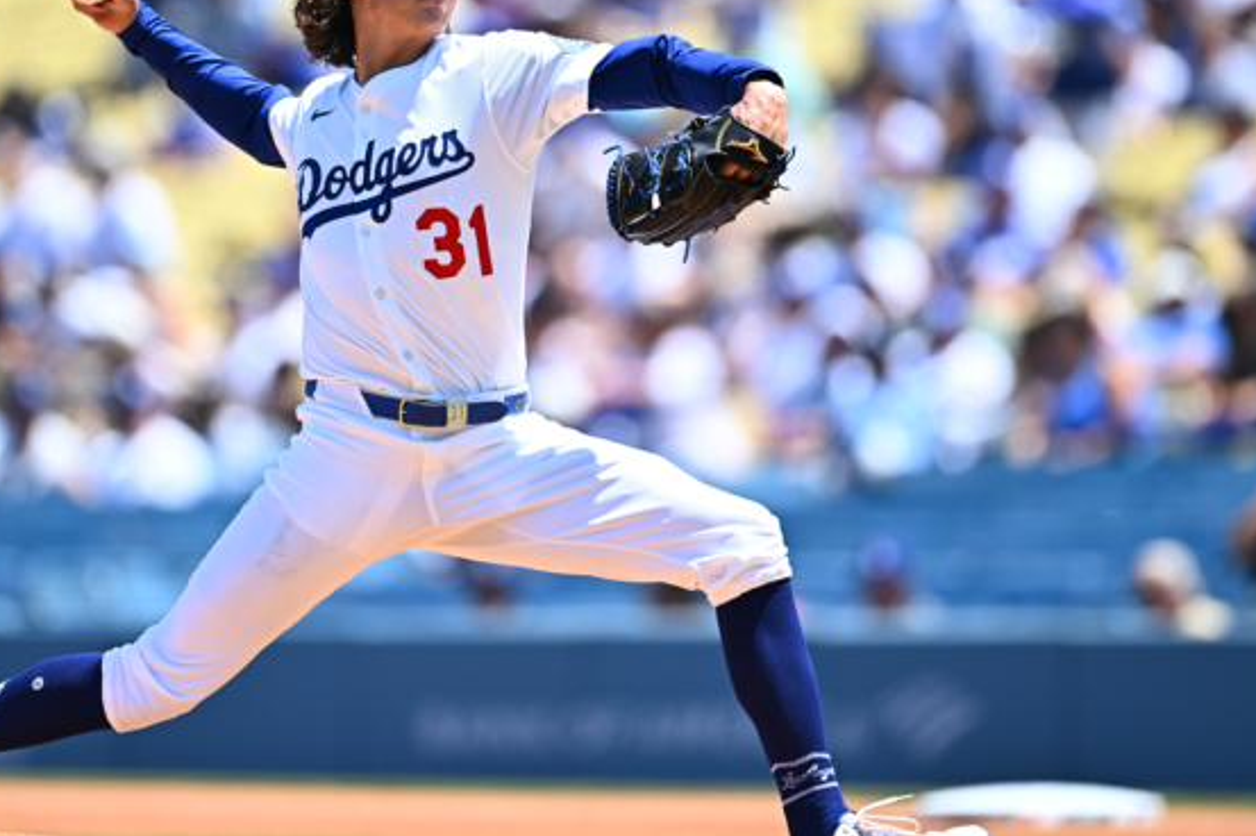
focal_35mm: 570
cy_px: 242
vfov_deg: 2.4
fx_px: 19874
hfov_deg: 3.6
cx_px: 502
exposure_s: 1/4000
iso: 500
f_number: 2.8
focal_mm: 400
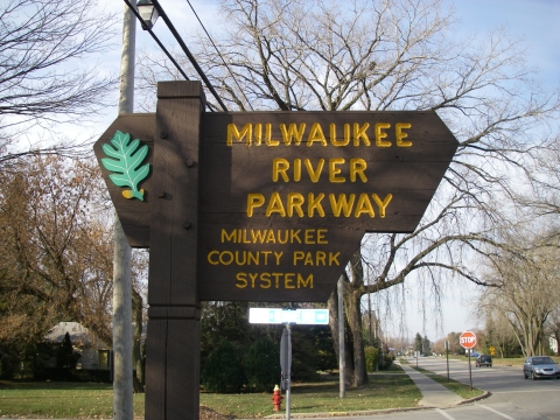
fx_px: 615
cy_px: 210
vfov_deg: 37.7
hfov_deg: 49.0
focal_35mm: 38
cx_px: 280
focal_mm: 6.3
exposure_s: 1/320
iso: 64
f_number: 3.3
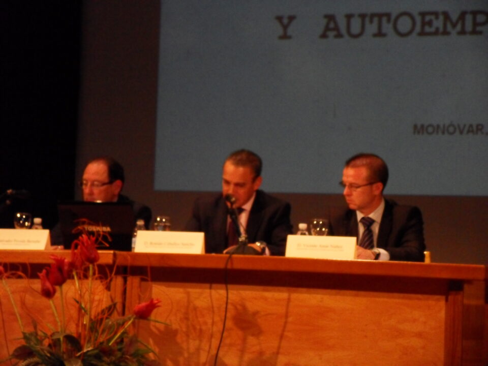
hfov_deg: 13.2
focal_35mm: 150
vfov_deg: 9.9
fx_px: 2115
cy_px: 183
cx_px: 244
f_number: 5.8
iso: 640
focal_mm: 26.3
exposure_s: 1/60
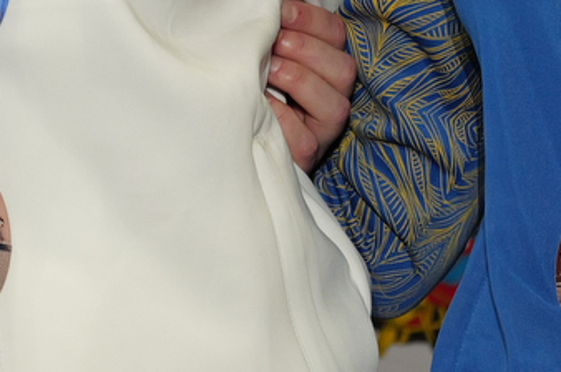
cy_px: -428
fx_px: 22989
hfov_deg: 1.4
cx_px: -332
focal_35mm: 1478
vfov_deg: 0.9
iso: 640
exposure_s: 1/250
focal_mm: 200
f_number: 2.8
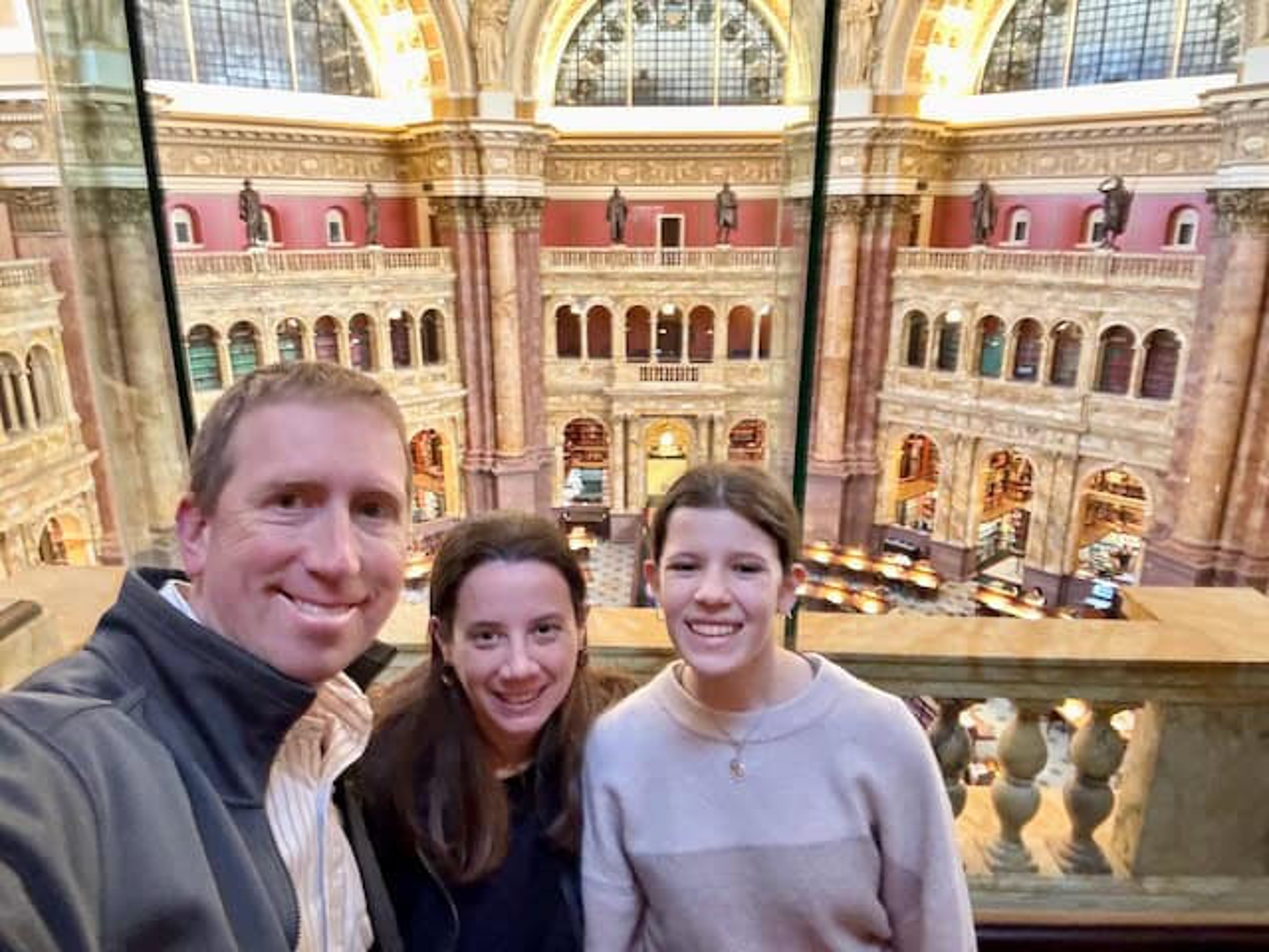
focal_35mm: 23
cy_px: 476
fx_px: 843
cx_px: 634
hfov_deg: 73.9
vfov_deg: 58.9
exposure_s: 1/15
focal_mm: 2.7
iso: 640
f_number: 1.9
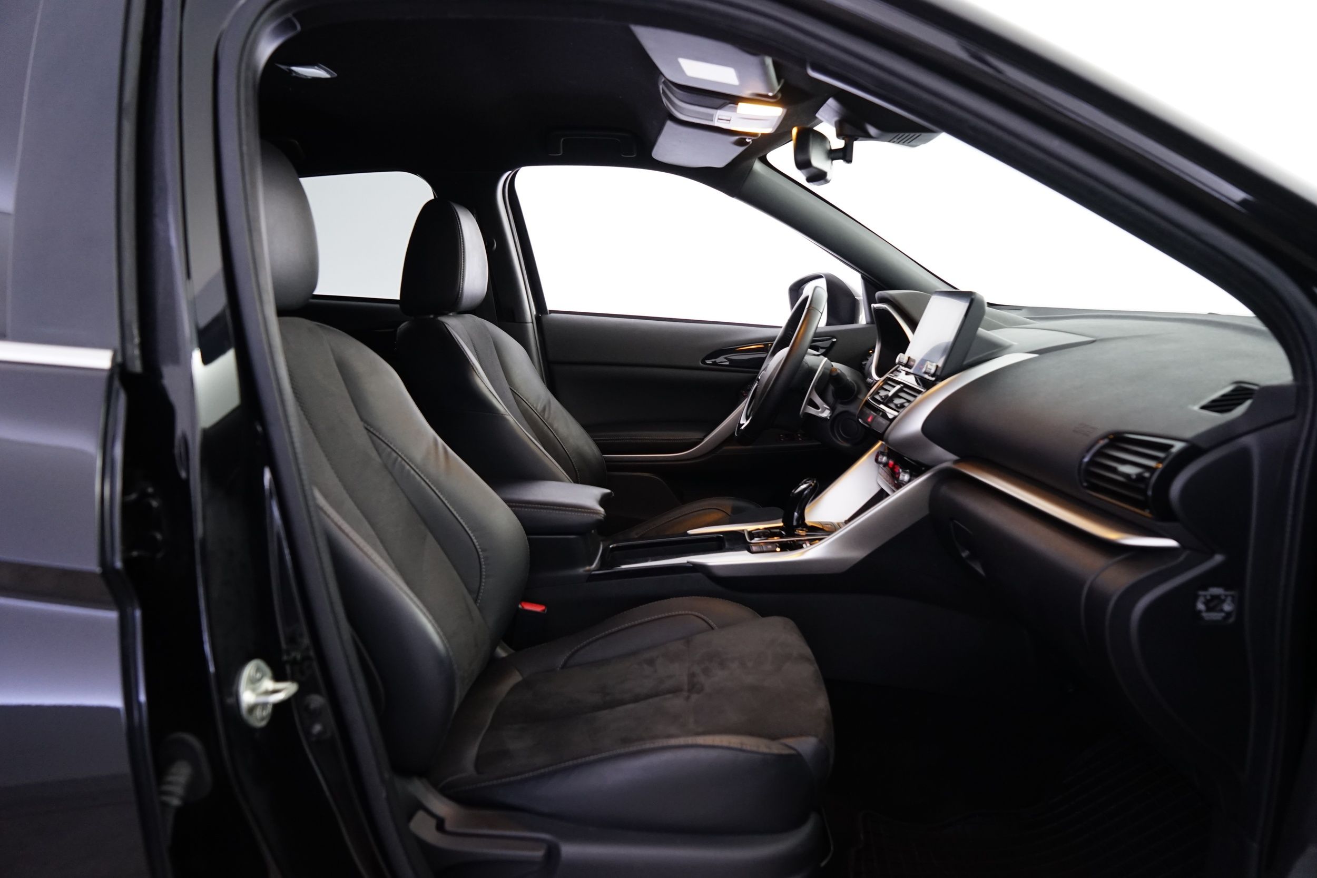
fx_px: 878
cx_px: 658
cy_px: 439
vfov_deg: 53.1
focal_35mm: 24
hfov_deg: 73.7
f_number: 4.5
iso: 1600
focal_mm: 24
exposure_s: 1/13
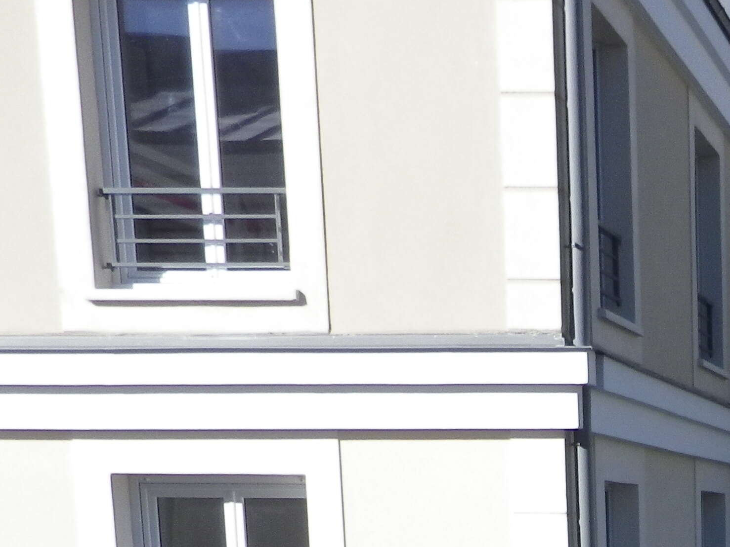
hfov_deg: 22.5
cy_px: 815
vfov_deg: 17.1
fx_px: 1645
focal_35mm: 78
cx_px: 937
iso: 100
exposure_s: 1/1000
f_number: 3.5
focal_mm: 4.5
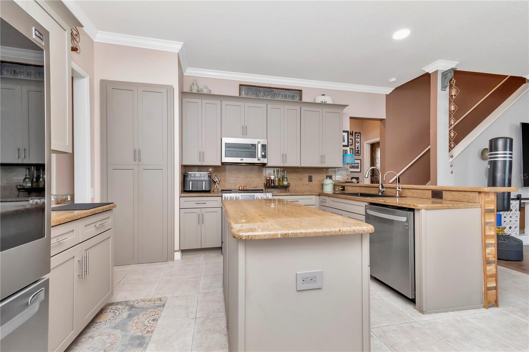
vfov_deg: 77.3
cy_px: 176
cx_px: 264
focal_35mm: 15
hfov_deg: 100.4
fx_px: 220
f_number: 8
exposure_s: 1/100
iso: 500
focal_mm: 10
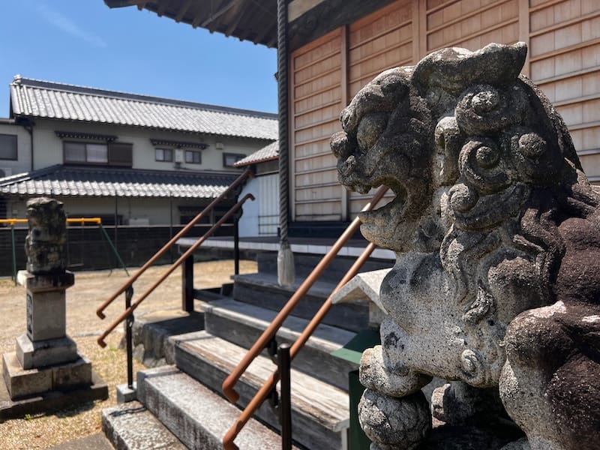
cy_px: 225
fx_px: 451
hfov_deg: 67.3
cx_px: 300
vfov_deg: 53.1
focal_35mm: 26
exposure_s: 1/2571
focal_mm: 5.7
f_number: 1.5
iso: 50
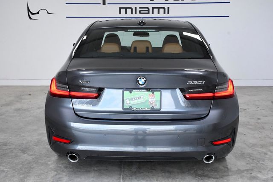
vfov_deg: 28.1
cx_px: 136
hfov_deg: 41.1
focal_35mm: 48
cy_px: 91
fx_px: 364
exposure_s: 1/400
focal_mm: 32
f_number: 10
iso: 2500
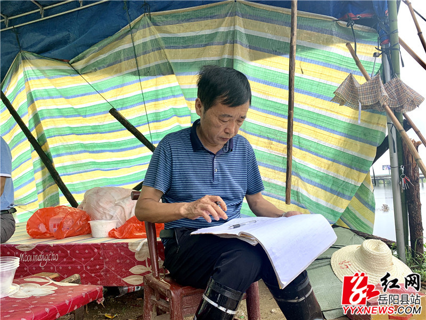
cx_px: 213
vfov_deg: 53.1
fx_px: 320
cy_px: 160
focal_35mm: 26
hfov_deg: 67.3
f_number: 1.8
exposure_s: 1/656
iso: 25
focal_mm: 4.25
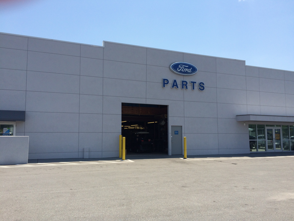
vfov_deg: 48.2
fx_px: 246
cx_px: 147
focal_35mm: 29
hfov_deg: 61.7
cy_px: 110
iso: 32
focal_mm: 4.15
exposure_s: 1/2283
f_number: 2.2
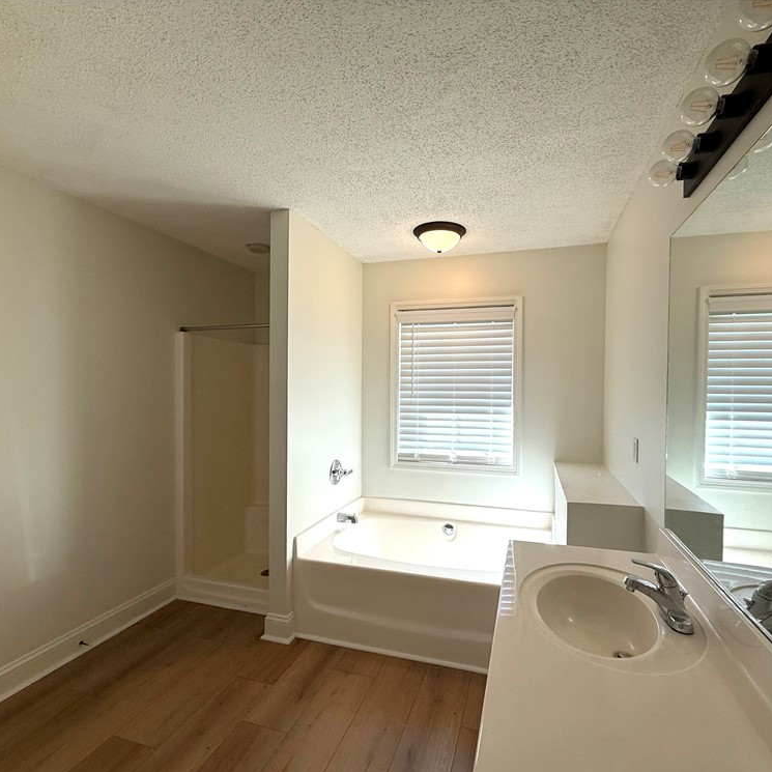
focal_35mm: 17
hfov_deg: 83.9
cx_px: 410
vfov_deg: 84.0
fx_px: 429
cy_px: 396
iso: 64
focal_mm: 2.22
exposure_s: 1/184
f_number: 2.2
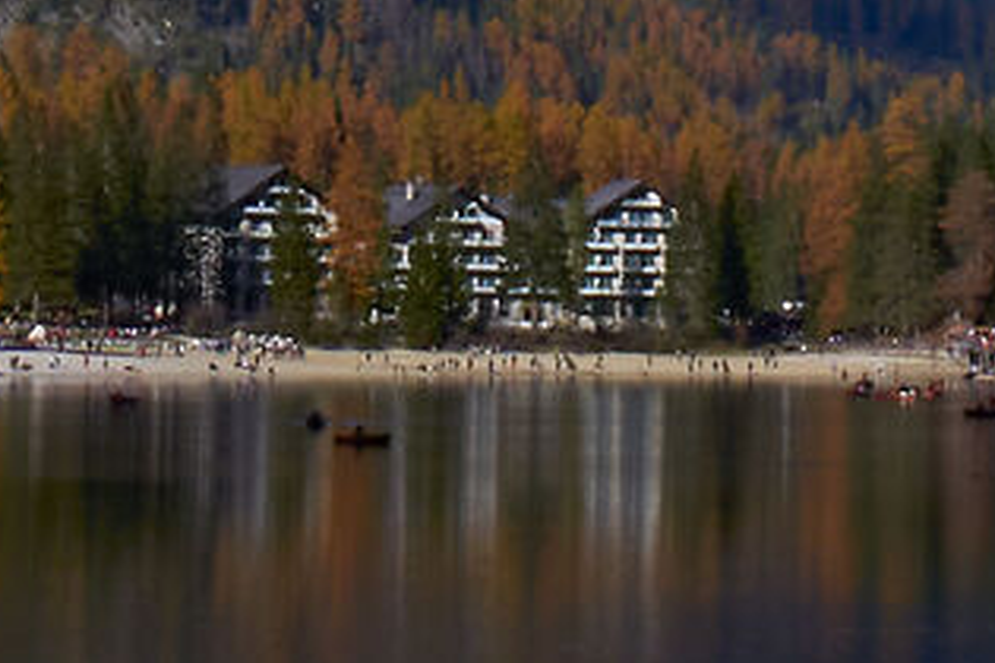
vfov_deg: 5.0
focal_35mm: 267
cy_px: -710
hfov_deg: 7.7
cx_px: 458
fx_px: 7379
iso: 250
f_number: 16
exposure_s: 1/250
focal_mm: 23
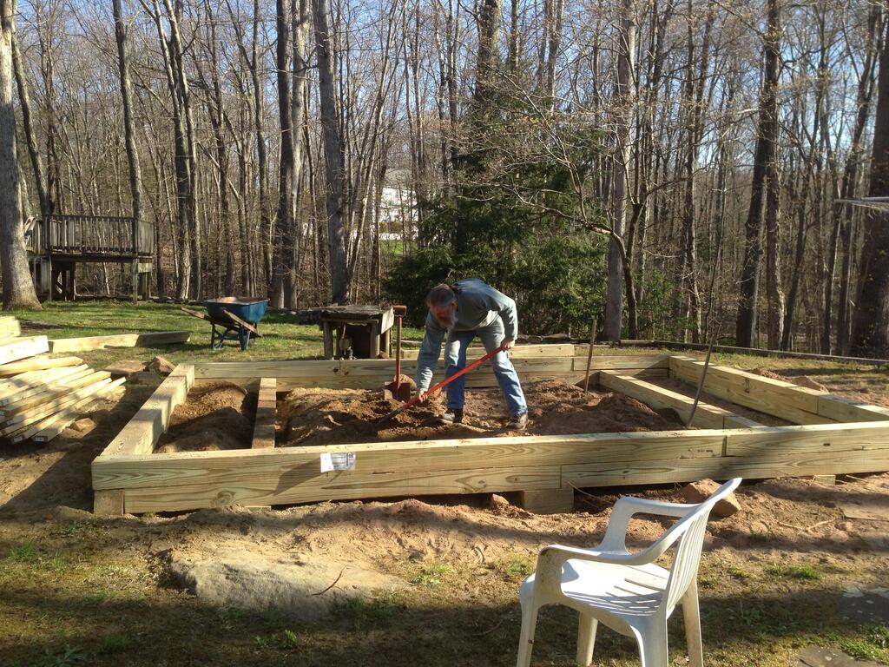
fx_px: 847
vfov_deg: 42.9
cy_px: 334
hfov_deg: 55.4
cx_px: 444
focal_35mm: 33
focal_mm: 4.13
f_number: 2.4
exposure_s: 1/463
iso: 50
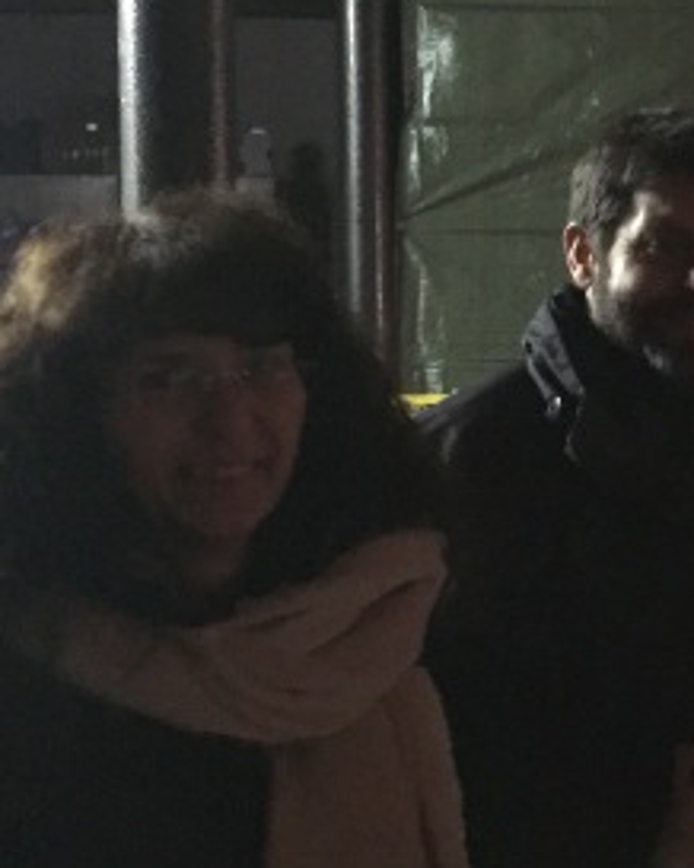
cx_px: 917
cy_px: 305
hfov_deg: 17.3
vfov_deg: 22.9
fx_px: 2133
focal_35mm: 83
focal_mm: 4.15
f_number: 2.2
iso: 1000
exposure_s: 1/17
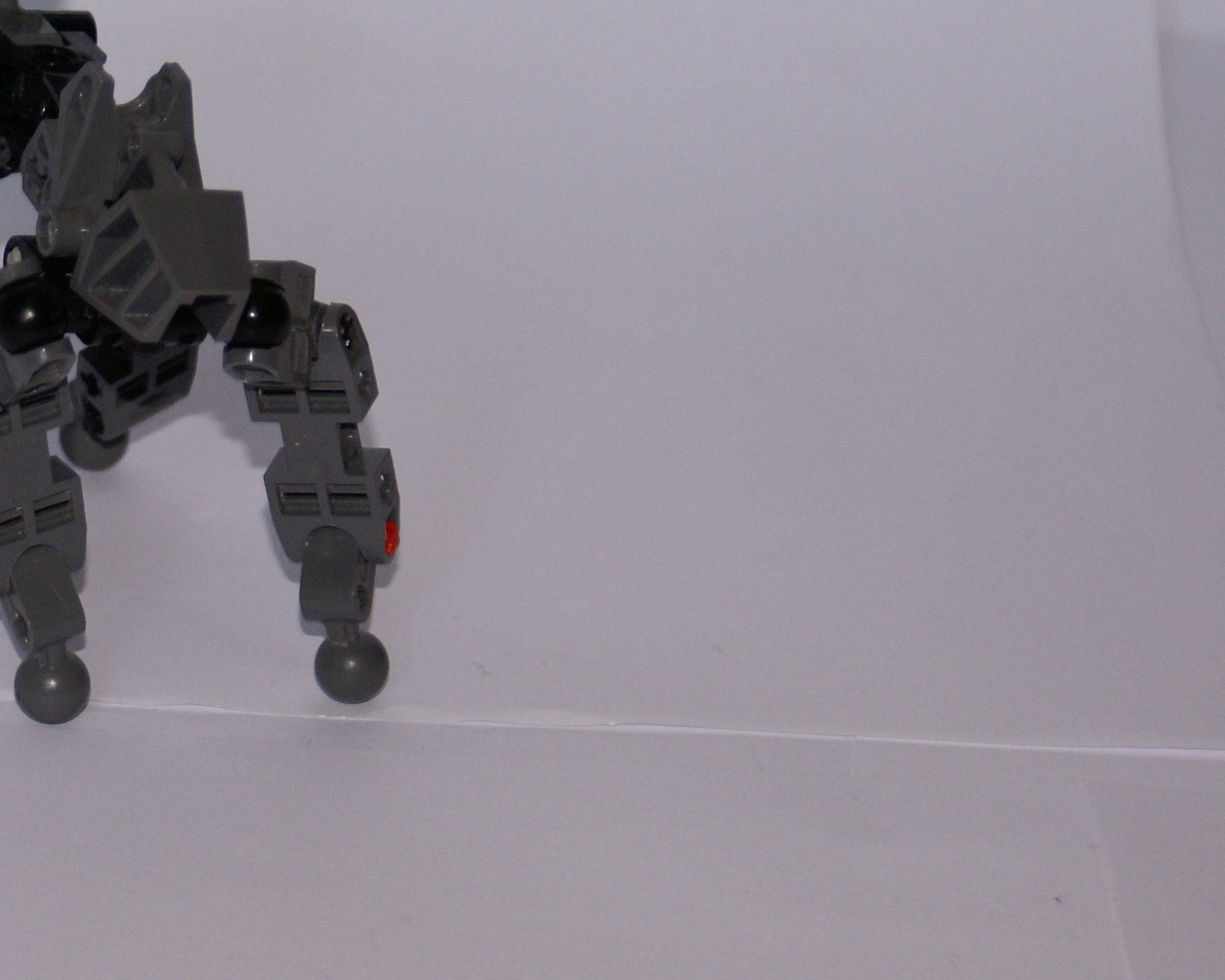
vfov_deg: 8.5
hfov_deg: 10.6
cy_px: 300
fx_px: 6598
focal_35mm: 182
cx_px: 130
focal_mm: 60
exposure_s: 1/100
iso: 400
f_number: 5.6
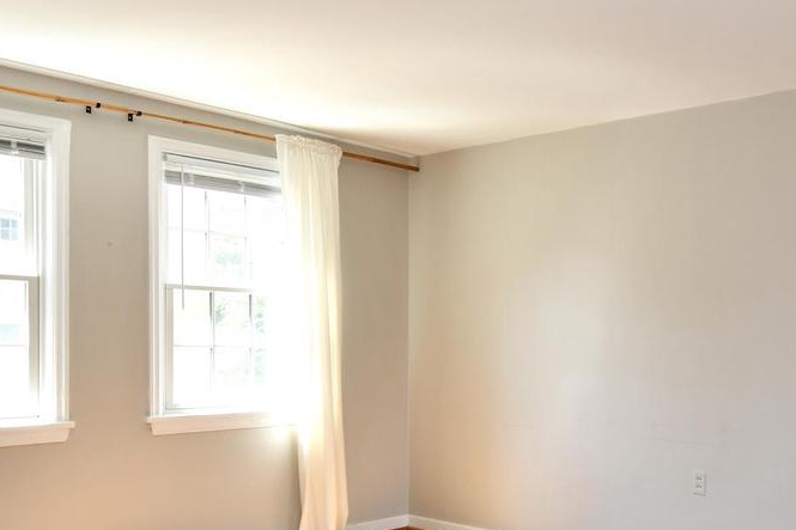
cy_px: 383
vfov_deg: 33.6
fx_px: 862
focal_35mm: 39
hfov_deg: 47.9
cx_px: 588
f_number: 4.5
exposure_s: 1/80
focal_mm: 12
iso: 200
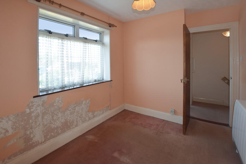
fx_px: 103
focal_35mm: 15
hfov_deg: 100.4
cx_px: 123
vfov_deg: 77.3
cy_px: 82
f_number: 5.6
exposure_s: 1/125
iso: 360
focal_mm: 10
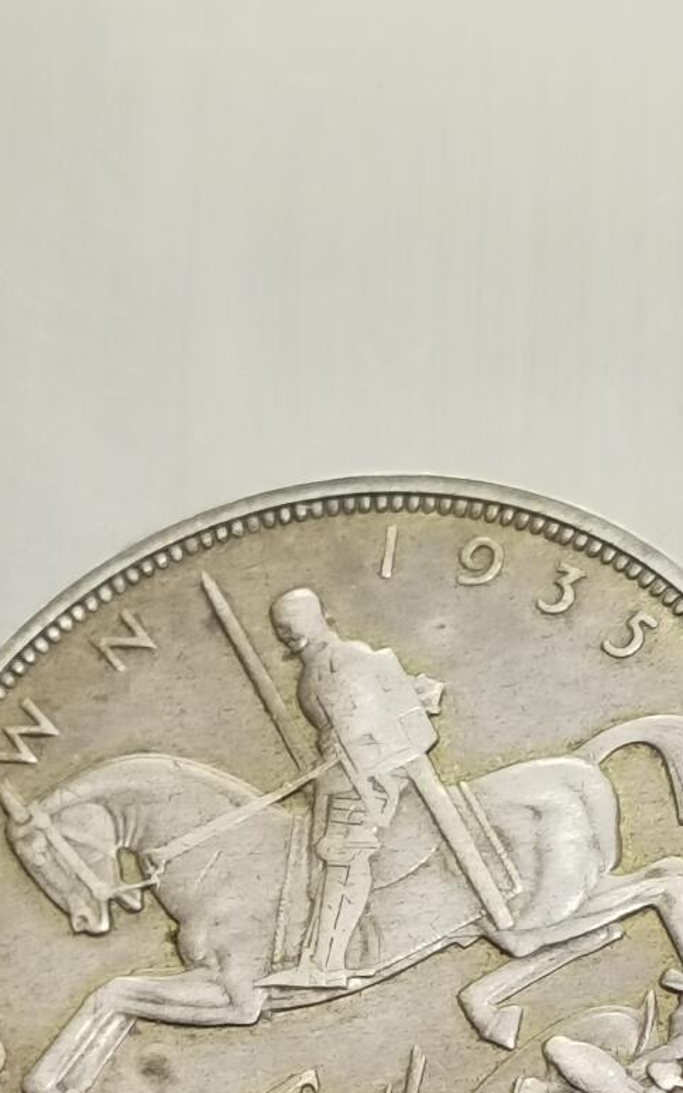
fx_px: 4257
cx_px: 559
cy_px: 1093
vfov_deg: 14.4
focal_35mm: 143
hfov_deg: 9.1
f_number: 1.9
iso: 160
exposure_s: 1/100
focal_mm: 6.67
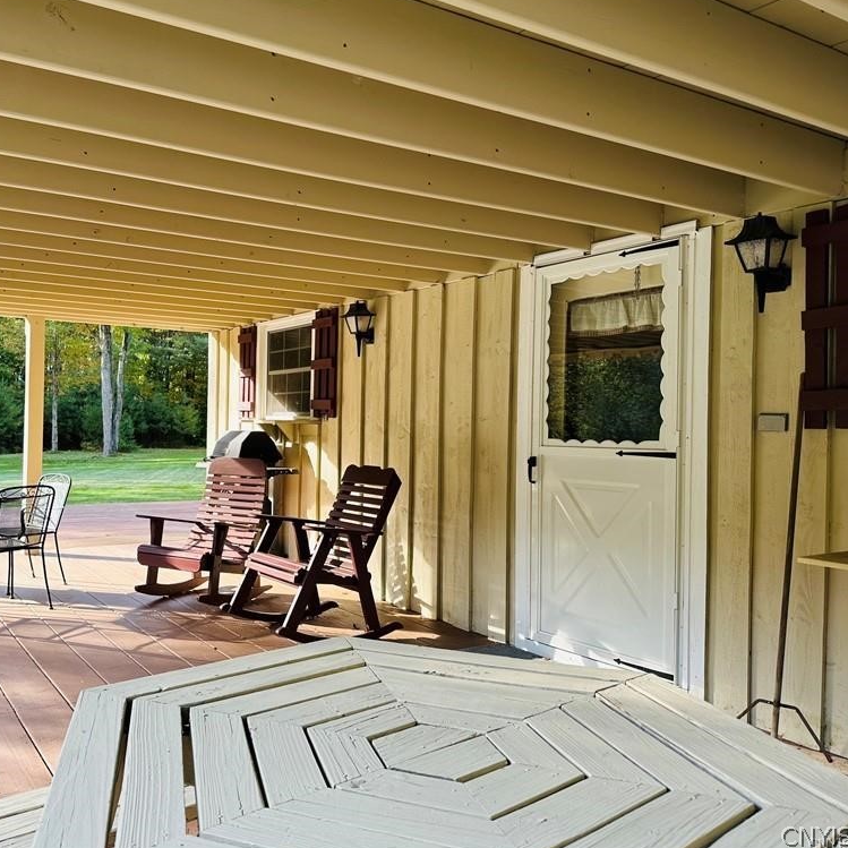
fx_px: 804
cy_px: 420
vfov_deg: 55.6
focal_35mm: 29
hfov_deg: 54.4
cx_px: 279
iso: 64
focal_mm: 6.86
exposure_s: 1/192
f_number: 1.78
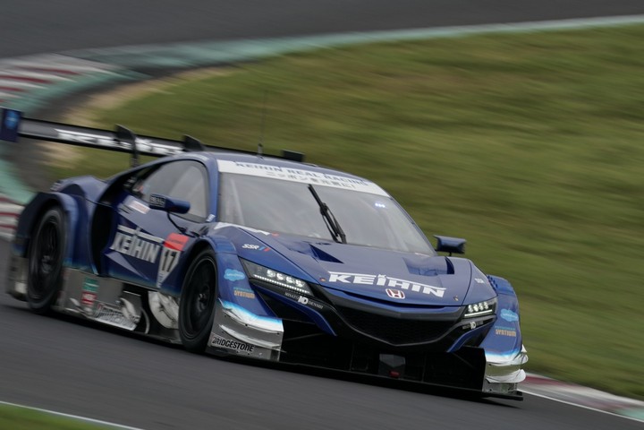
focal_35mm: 594
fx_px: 10625
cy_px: 215
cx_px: 322
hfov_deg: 3.5
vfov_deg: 2.3
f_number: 20
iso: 200
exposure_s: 1/80
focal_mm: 594
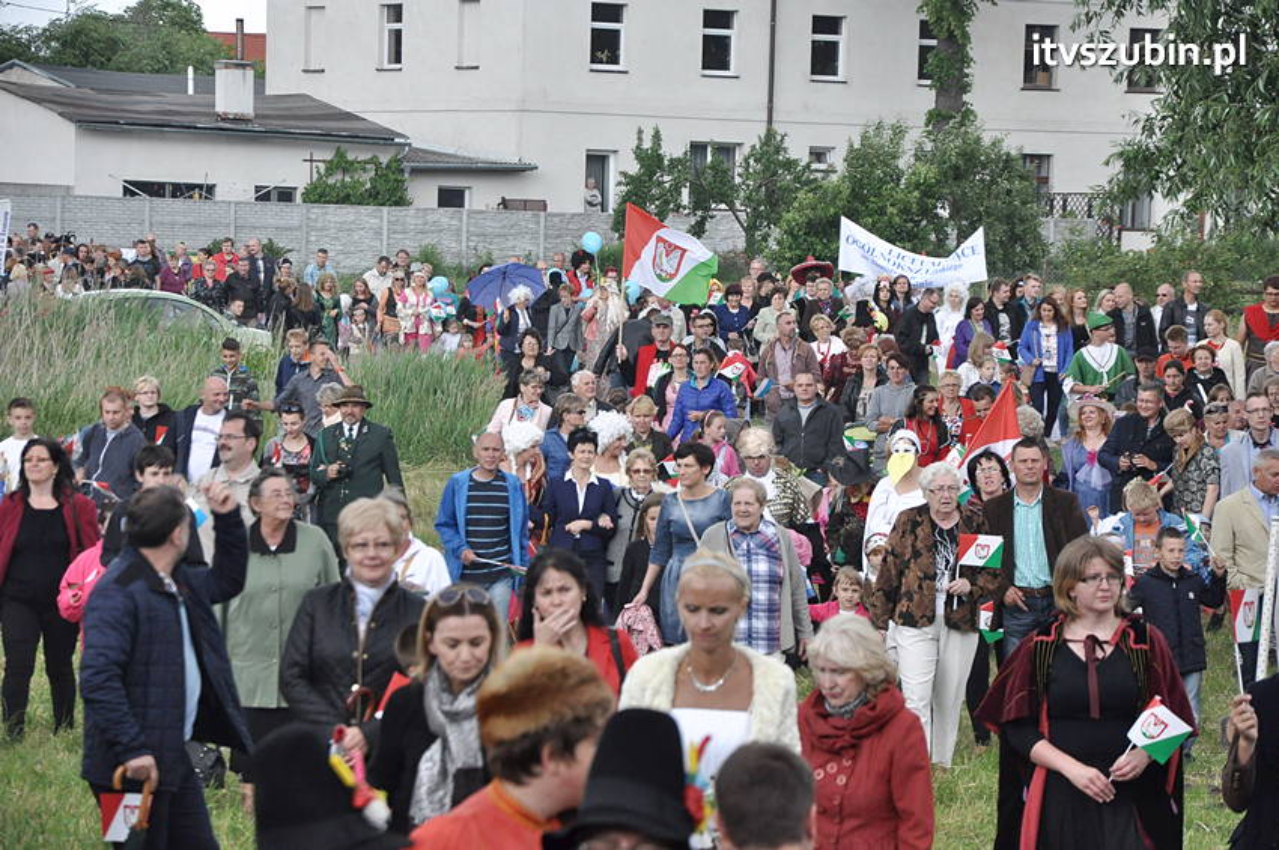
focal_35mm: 158
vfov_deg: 8.7
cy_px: 425
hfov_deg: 13.1
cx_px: 640
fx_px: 5590
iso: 1250
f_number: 8
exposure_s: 1/1000
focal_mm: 105
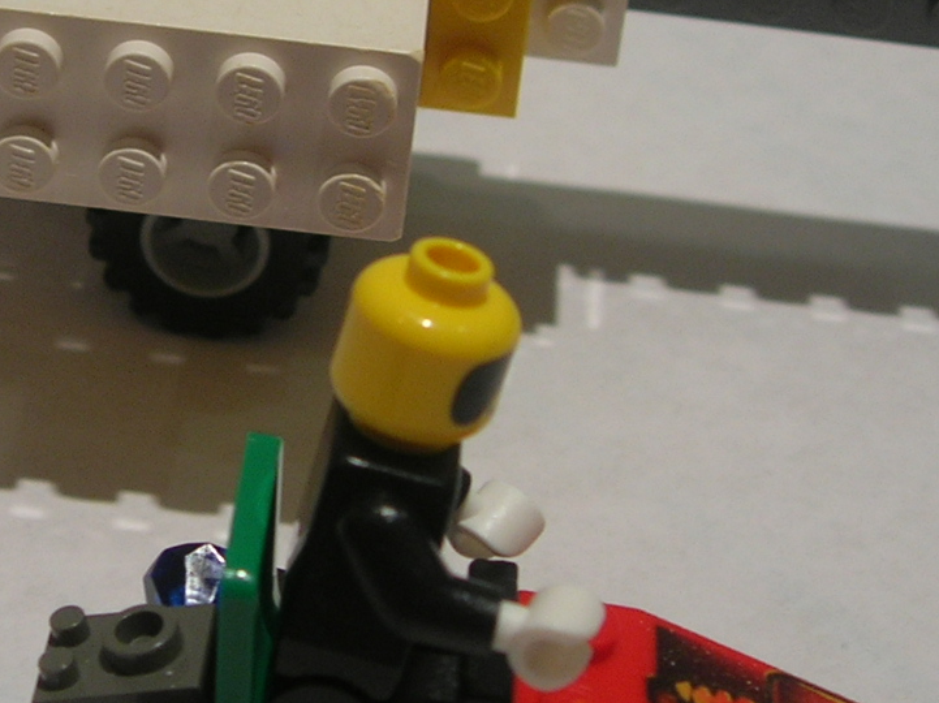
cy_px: 174
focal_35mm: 108
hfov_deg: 18.0
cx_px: 146
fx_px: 2928
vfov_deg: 13.6
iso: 64
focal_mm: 7.8
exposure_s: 1/37.4
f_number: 2.8
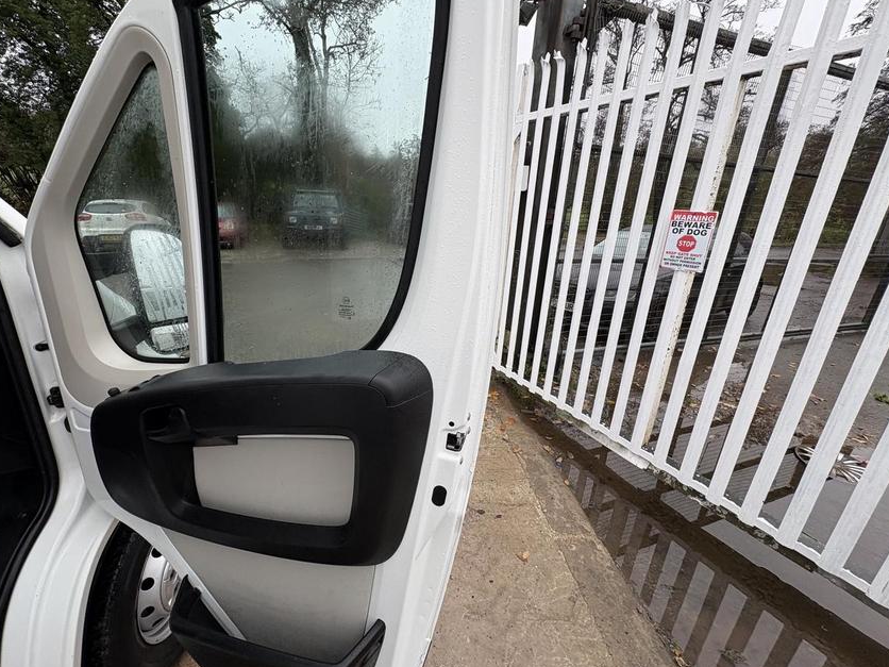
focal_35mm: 15
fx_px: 385
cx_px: 427
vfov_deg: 81.7
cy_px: 332
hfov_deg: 98.1
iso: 40
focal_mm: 2.22
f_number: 2.2
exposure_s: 1/212
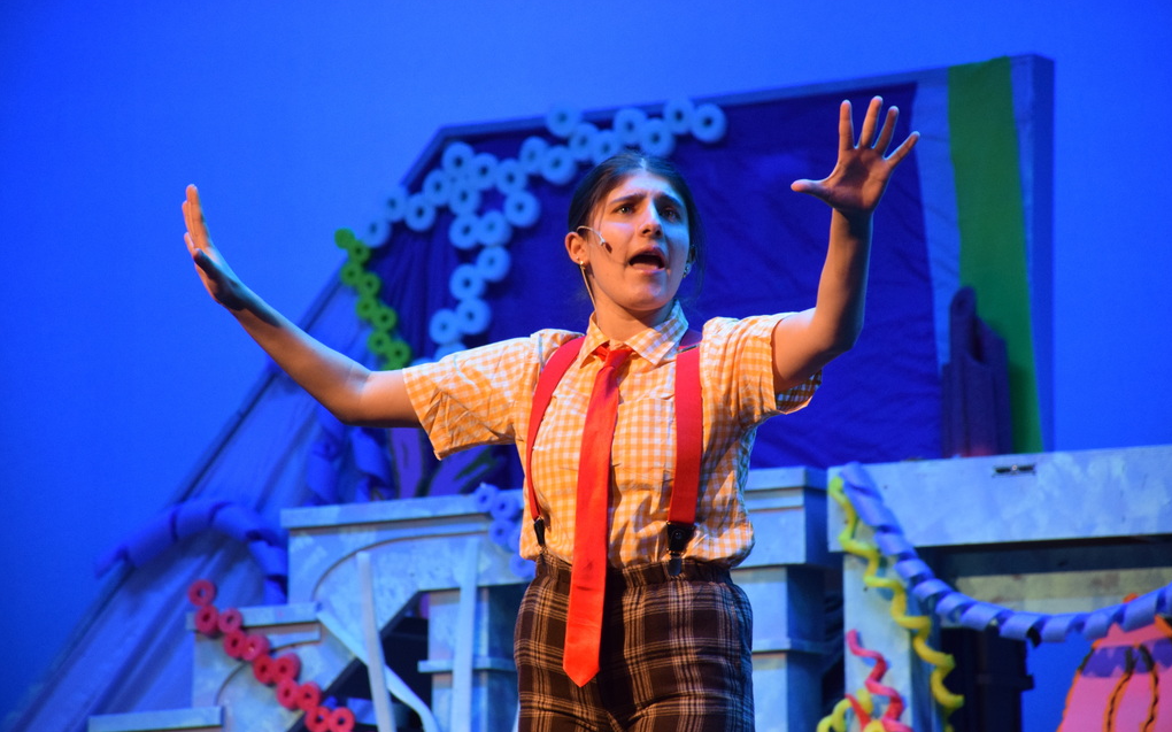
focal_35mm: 215
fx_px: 6866
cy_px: 368
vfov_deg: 6.1
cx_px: 587
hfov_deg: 9.8
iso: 2000
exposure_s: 1/125
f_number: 5.6
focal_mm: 140
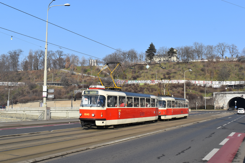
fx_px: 286
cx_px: 122
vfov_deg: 31.9
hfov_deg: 46.4
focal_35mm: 42
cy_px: 82
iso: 200
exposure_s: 1/400
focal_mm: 28
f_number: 10
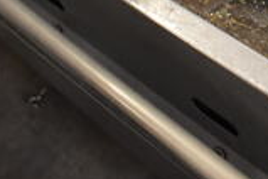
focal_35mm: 104
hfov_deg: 19.1
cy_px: -115
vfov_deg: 12.3
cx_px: 266
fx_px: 774
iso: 2800
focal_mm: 18
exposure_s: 1/125
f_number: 3.5
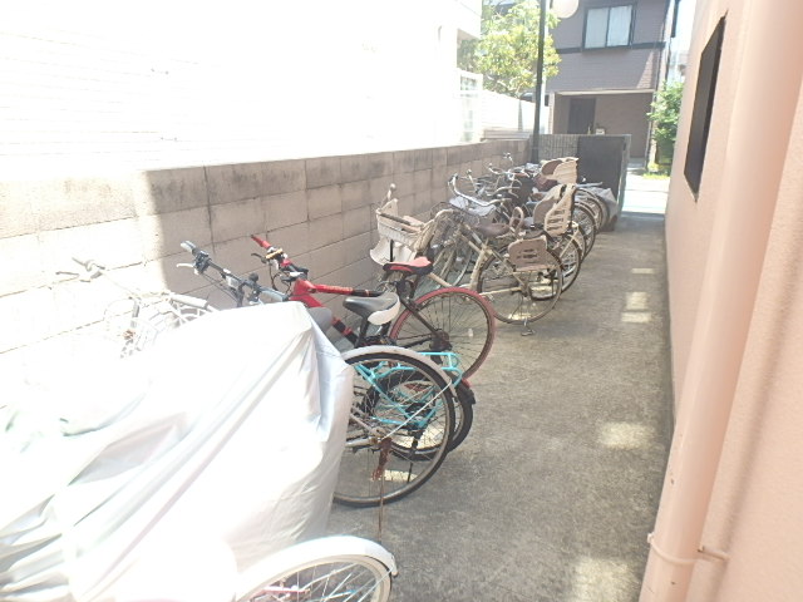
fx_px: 487
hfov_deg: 79.0
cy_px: 301
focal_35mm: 21
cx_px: 402
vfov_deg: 63.4
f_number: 3.5
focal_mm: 3.7
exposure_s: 1/200
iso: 125
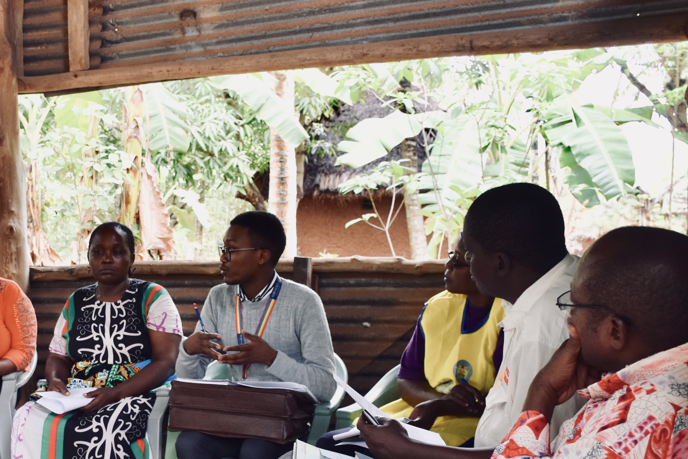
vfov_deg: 24.6
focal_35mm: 54
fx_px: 1032
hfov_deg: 36.1
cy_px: 369
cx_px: 180
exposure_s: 1/100
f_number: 5
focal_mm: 20
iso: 400
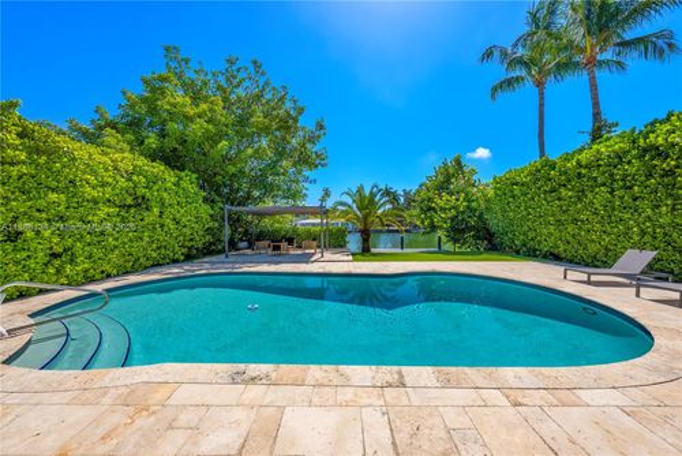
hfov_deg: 112.6
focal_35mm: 12
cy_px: 228
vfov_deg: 90.1
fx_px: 227
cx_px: 341
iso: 250
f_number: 8
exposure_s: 1/1000
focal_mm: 12
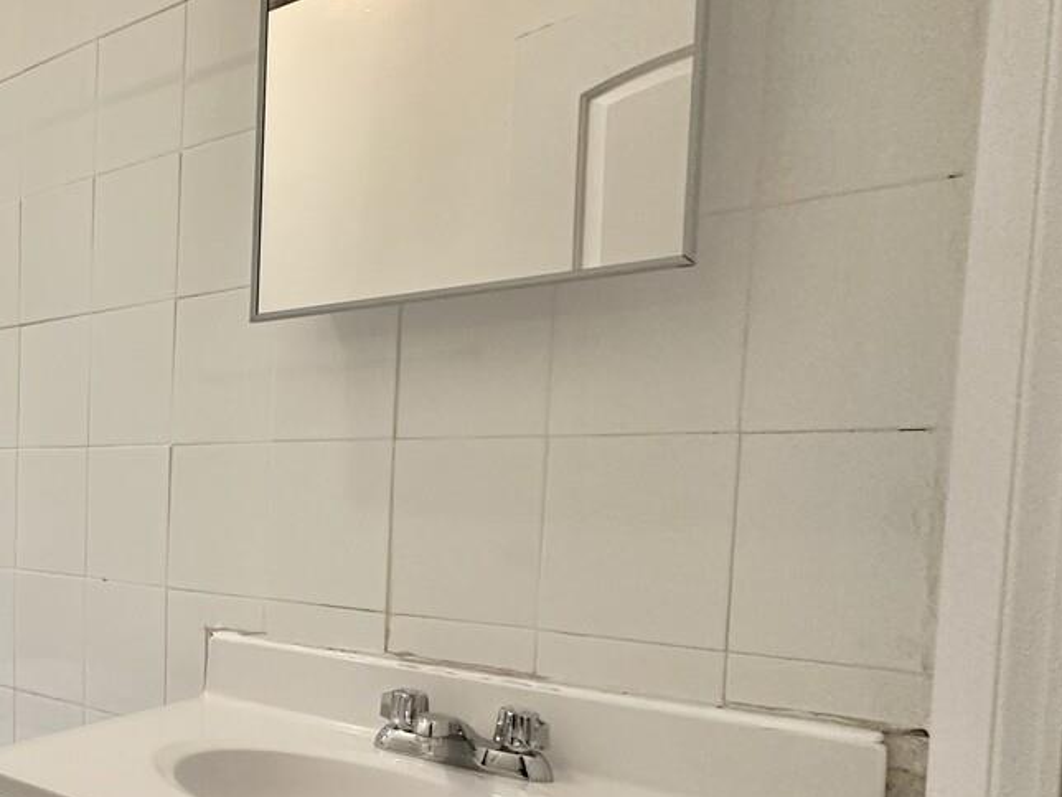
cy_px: 533
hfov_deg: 49.2
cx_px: -22
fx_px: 890
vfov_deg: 47.4
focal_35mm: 29
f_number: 2.2
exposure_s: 1/89
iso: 320
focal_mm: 2.22
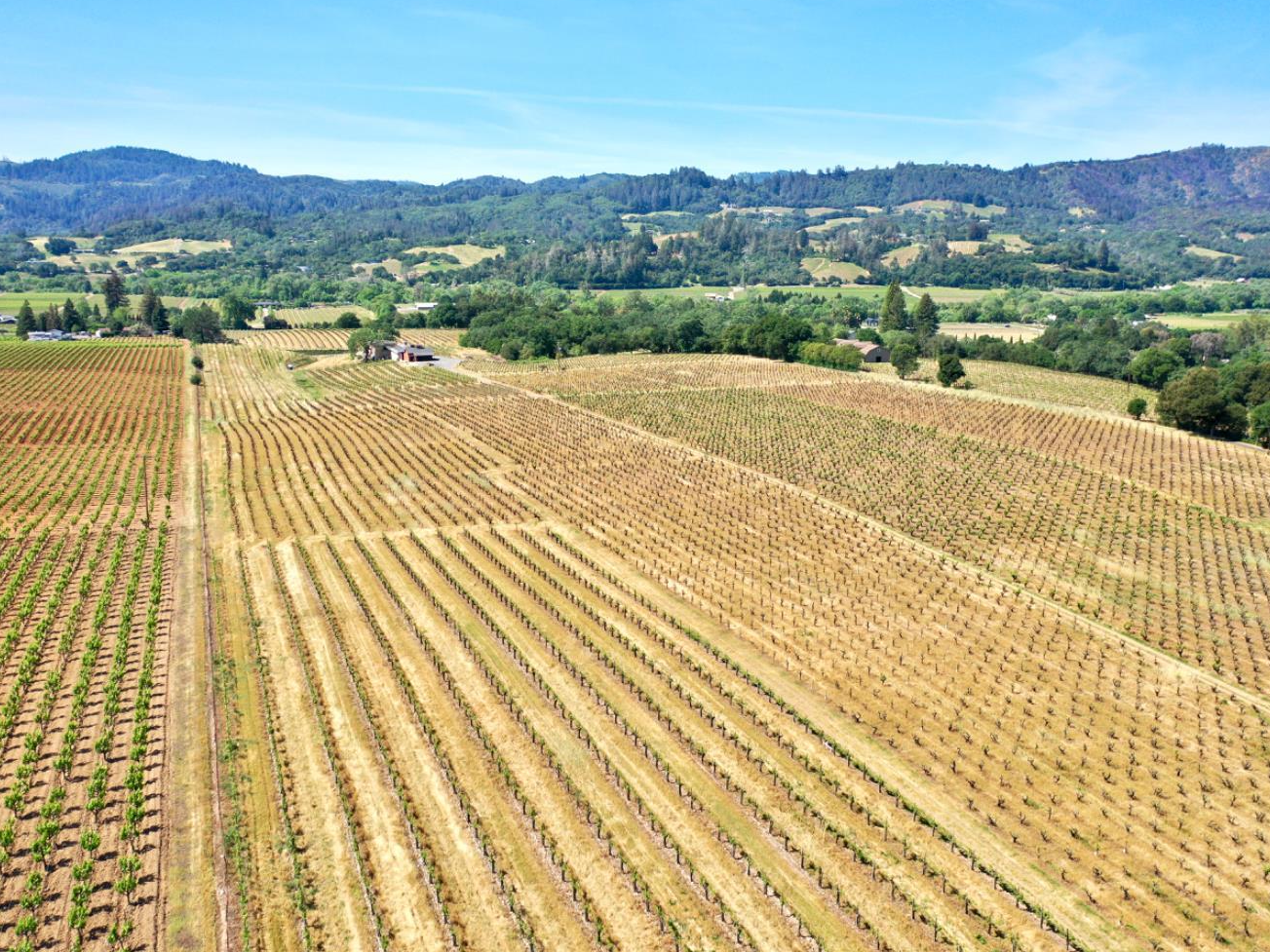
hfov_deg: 58.4
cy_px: 473
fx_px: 1137
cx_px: 635
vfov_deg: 45.4
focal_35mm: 31
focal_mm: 10.26
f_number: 2.8
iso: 100
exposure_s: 1/1250
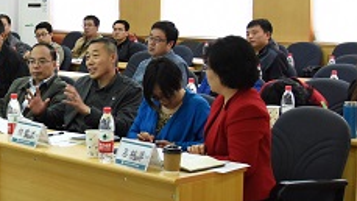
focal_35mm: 88
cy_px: 93
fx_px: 833
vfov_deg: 13.8
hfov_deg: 22.7
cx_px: -42
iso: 2500
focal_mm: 24
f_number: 4.5
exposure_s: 1/80
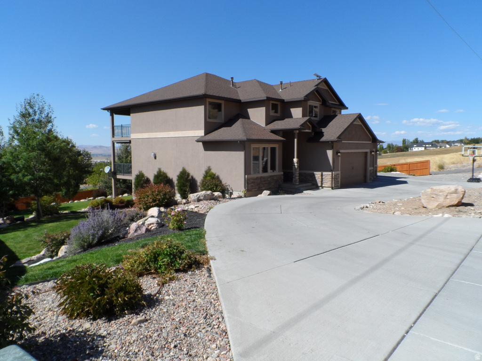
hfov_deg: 71.6
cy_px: 180
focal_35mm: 24
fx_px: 334
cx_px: 241
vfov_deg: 56.8
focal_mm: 4
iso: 80
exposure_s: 1/750
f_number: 4.5
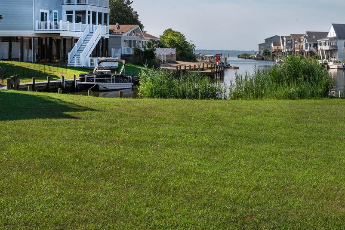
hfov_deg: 28.6
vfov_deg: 19.3
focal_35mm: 70
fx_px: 671
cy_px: 53
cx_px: 242
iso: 200
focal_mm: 39
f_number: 18
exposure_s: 1/200
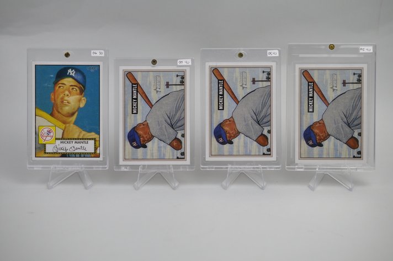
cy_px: 130
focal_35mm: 60
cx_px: 196
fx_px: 654
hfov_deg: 33.4
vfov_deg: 22.6
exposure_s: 1/80
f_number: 4.5
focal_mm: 40
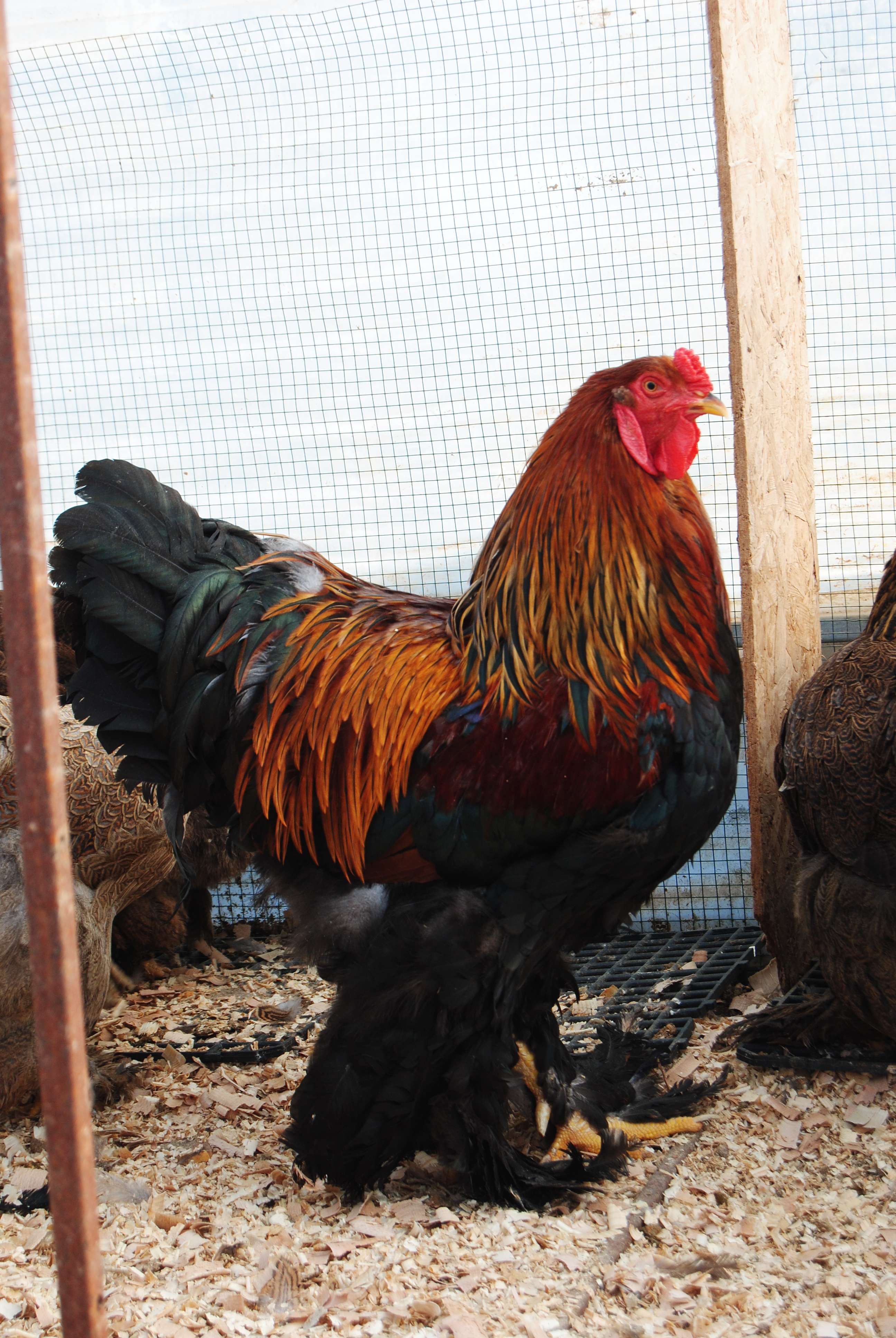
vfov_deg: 27.0
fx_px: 2792
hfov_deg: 18.2
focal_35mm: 75
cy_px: 669
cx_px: 448
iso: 200
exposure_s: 1/100
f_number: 9
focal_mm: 50
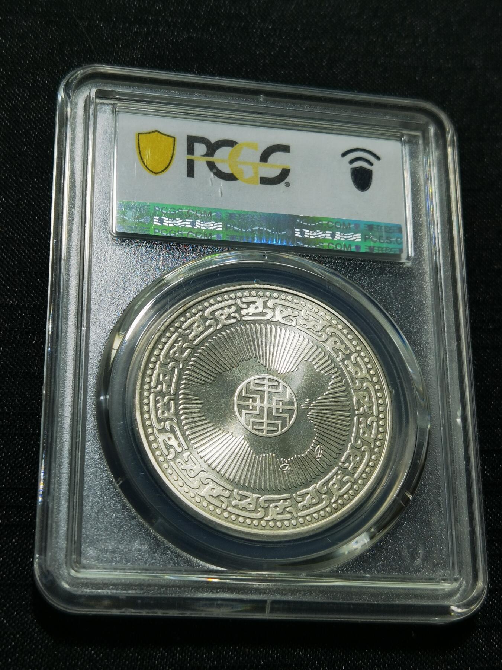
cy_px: 335
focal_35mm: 64
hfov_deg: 22.9
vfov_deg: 30.3
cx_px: 251
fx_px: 1238
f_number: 1.9
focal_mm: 6.67
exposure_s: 1/134
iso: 50
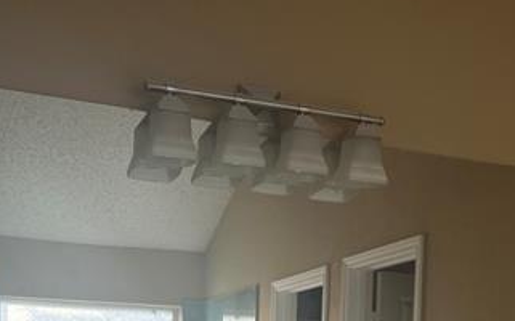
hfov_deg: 31.0
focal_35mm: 66
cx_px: 319
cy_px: 539
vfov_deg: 17.0
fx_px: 926
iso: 64
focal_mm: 5.1
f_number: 1.6
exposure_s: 1/122
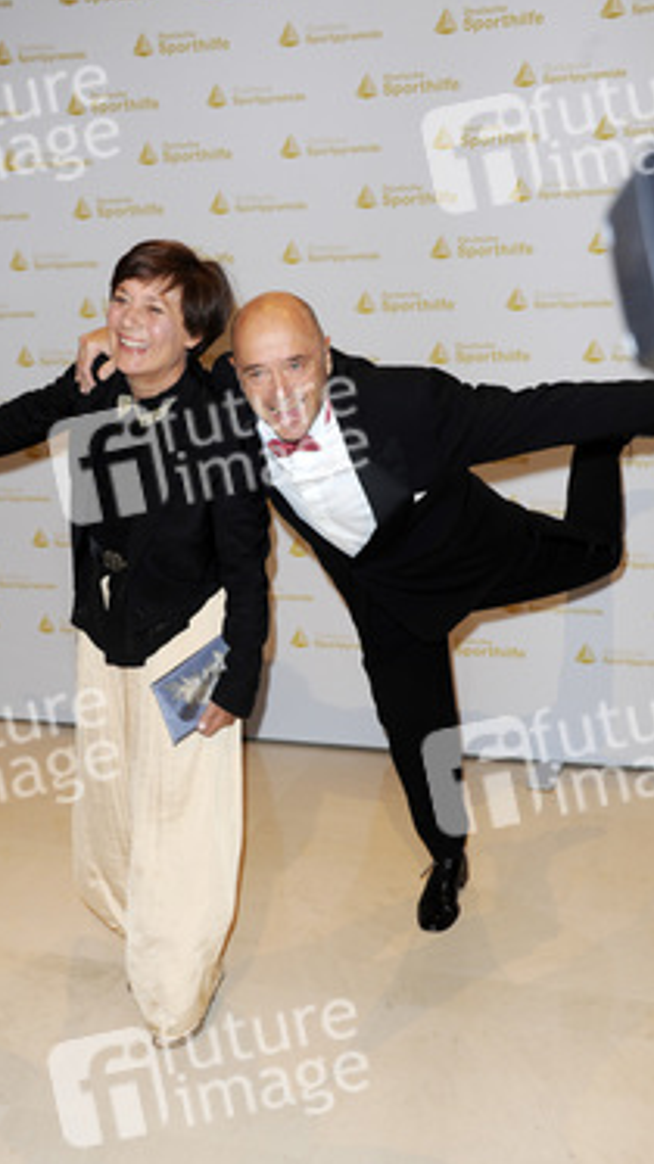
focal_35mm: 47
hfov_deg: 25.4
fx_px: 1451
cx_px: 299
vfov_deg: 43.7
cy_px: 607
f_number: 5.6
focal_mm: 42
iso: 800
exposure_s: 1/160
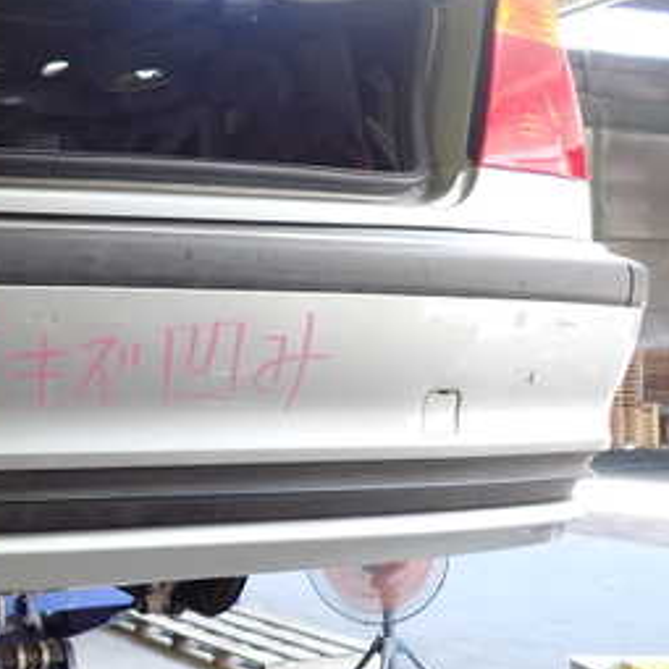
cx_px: -89
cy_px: 388
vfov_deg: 32.7
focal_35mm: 52
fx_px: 1137
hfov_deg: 29.2
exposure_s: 1/50
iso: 200
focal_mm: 4.5
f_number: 2
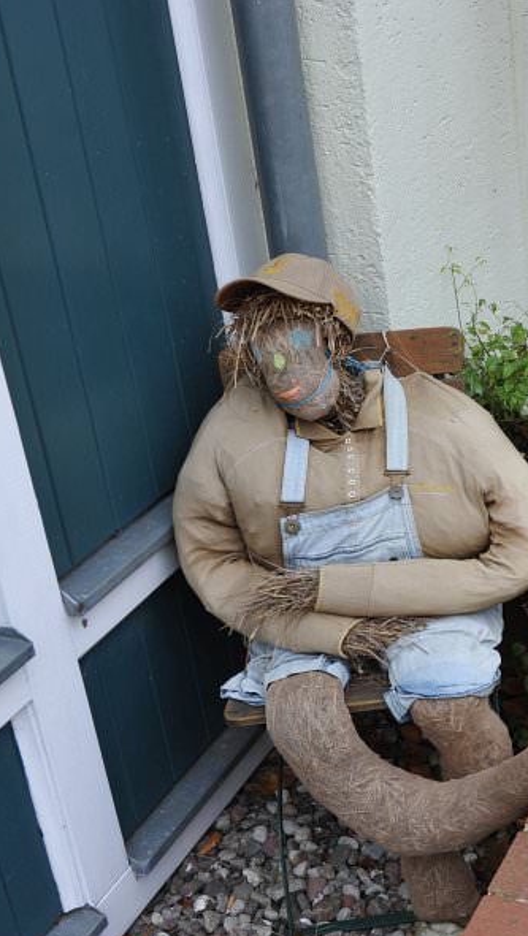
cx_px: 633
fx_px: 1268
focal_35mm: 51
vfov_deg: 40.6
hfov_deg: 21.8
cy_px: 470
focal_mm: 32
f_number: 4
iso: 200
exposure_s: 1/100
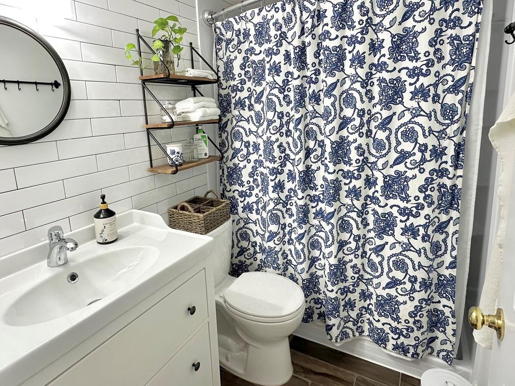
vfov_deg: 63.1
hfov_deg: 79.0
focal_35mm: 21
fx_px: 312
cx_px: 249
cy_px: 163
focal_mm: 2.22
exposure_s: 1/60
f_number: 2.2
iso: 160
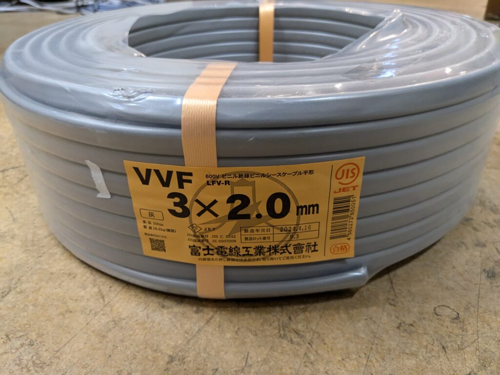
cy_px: 188
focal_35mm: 27
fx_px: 390
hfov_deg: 65.3
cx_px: 250
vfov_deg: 51.4
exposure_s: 1/120
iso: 771
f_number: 1.73
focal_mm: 4.38
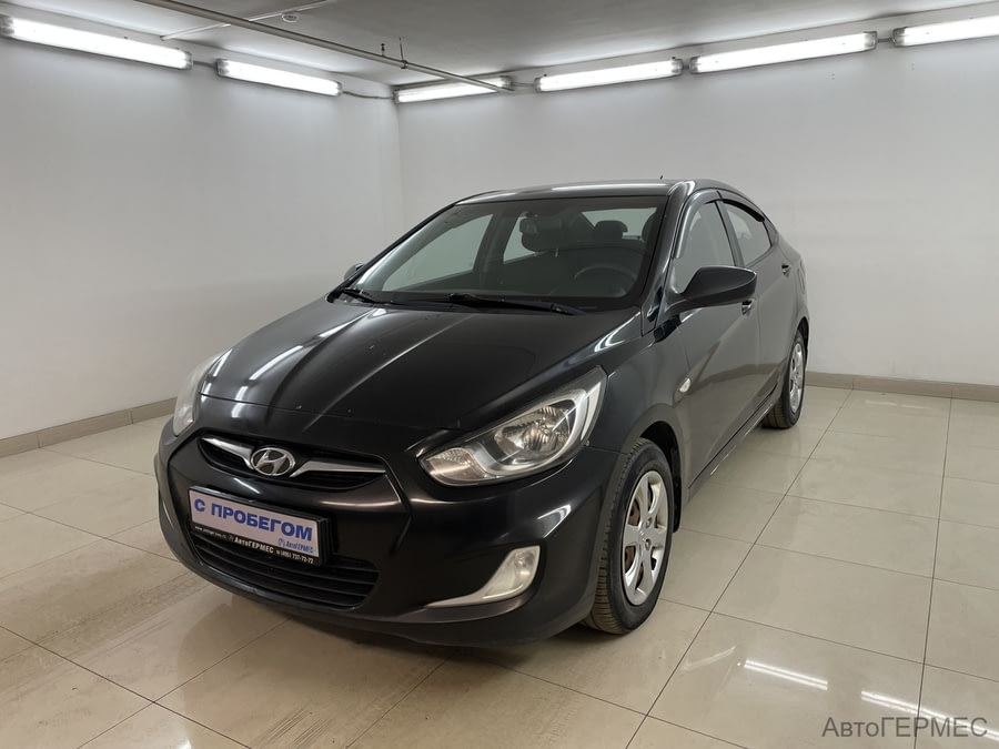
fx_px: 750
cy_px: 374
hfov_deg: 67.3
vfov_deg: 53.1
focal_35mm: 26
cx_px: 500
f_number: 1.6
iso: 50
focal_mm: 4.2
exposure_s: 1/100
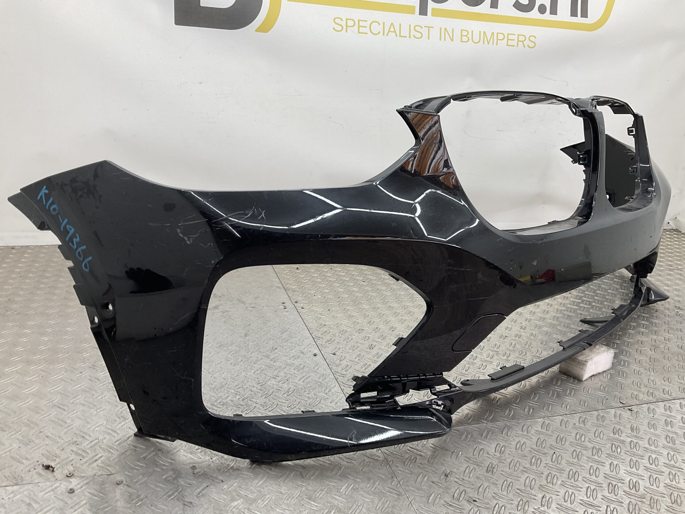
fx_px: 574
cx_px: 342
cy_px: 257
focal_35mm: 29
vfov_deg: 48.2
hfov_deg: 61.7
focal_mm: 3
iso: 25
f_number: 1.8
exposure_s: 1/100
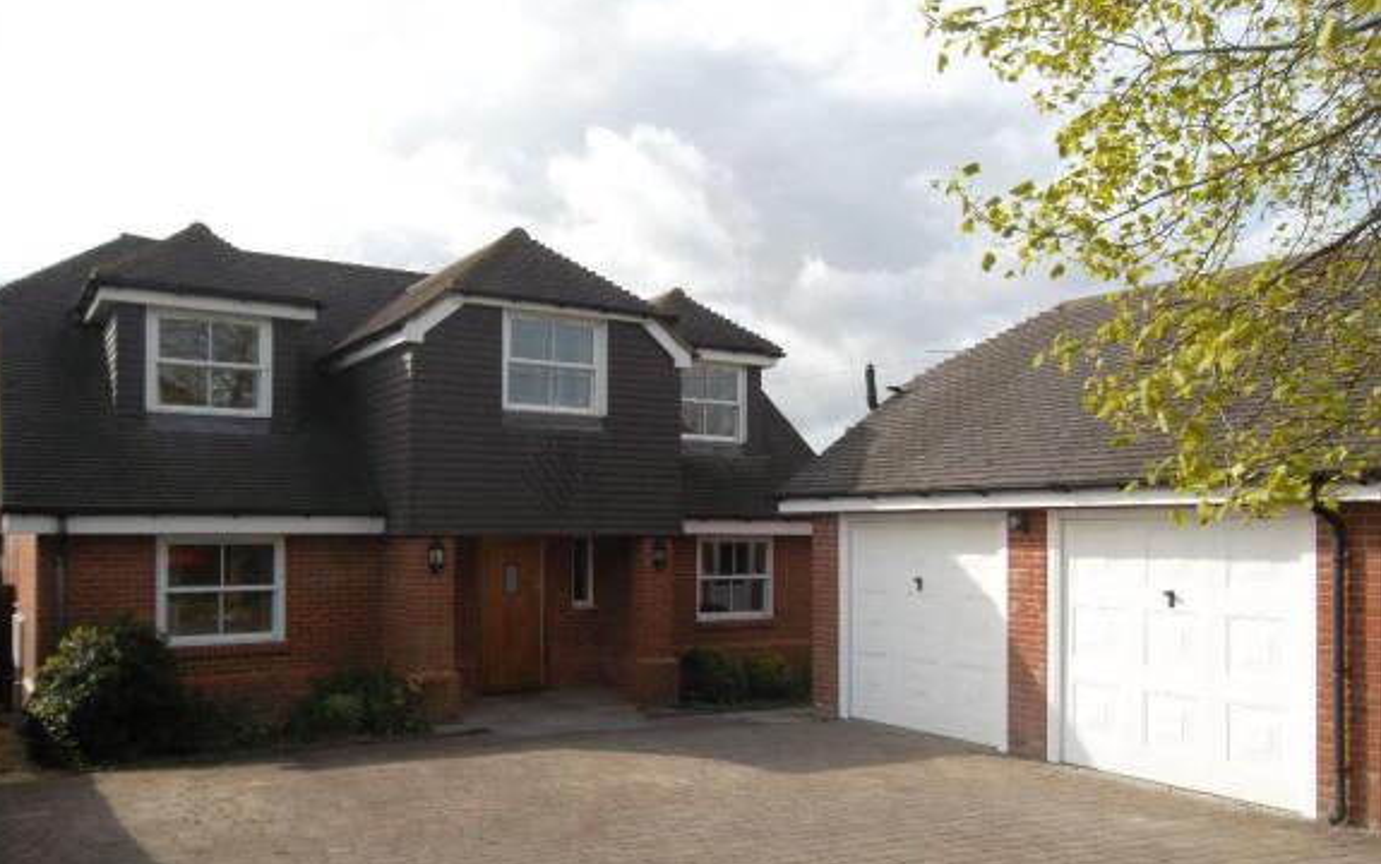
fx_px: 1092
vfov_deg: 43.0
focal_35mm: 29
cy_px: 517
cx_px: 683
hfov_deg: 64.6
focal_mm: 4.9
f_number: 3.5
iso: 80
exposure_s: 1/500
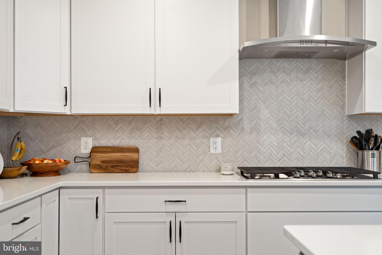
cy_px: 128
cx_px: 191
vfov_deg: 37.8
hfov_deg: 54.4
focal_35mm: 35
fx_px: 371
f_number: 4
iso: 320
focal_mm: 35
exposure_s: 1/30
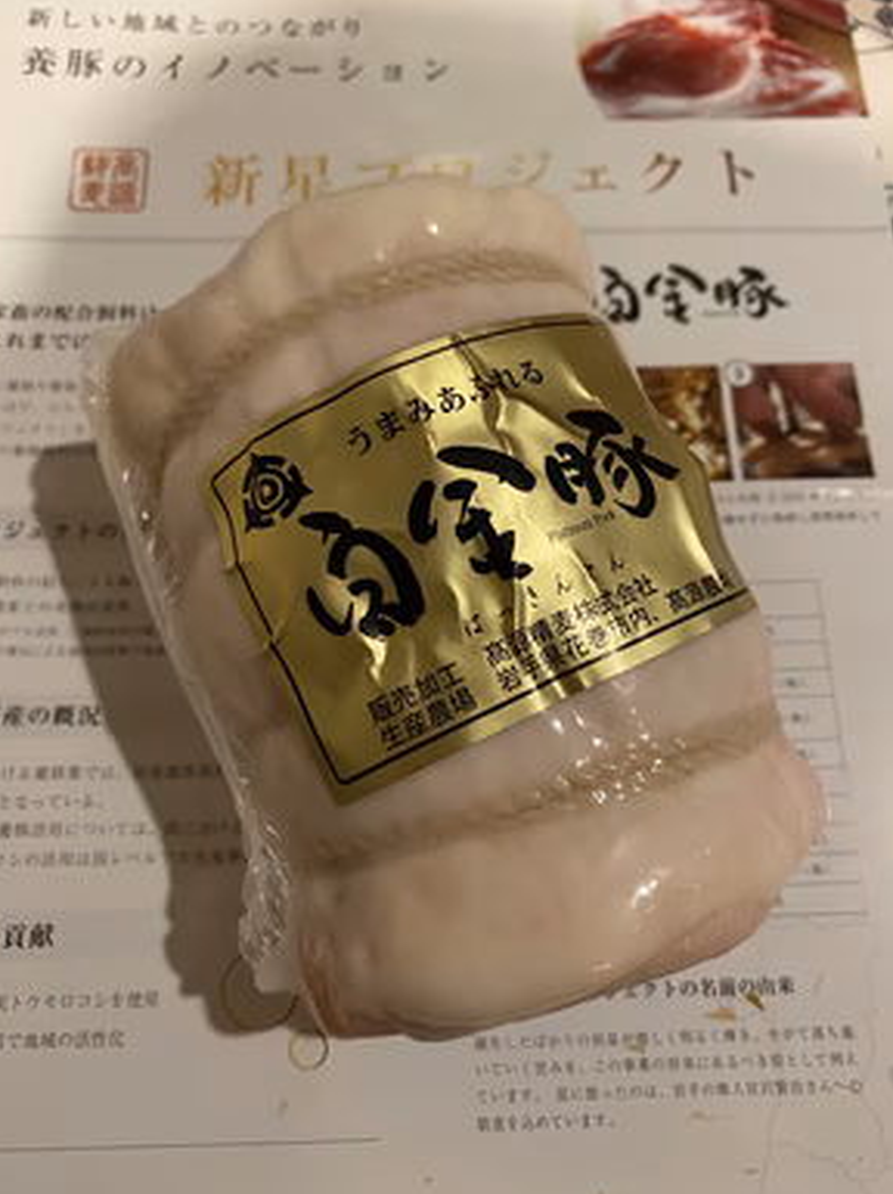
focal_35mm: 26
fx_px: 896
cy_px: 586
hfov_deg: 53.0
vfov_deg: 67.3
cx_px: 431
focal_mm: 4.25
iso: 320
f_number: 1.8
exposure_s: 1/50
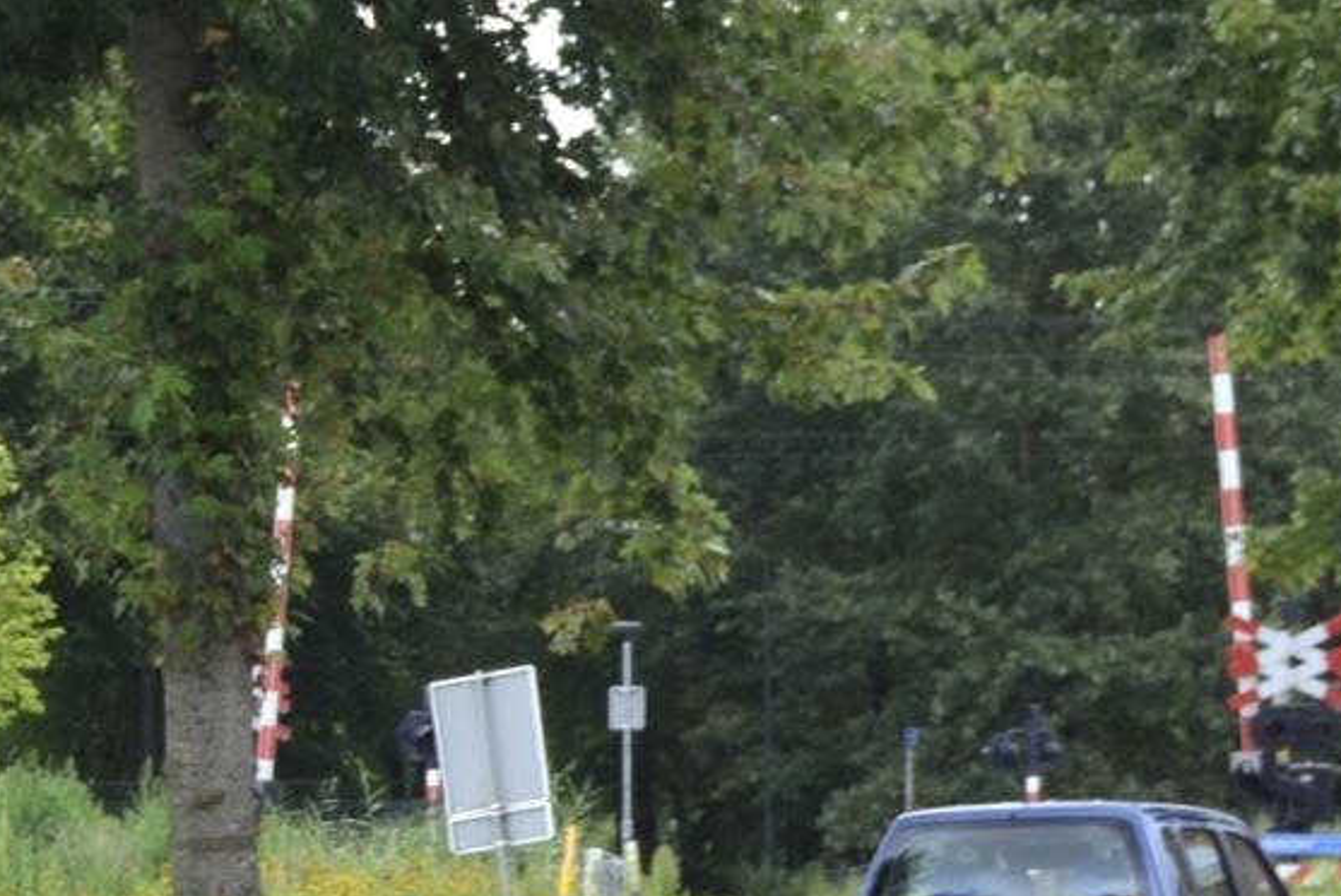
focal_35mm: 217
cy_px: 1115
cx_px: -414
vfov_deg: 6.3
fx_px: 8087
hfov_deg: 9.3
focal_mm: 42
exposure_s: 1/160
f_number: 6.3
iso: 200
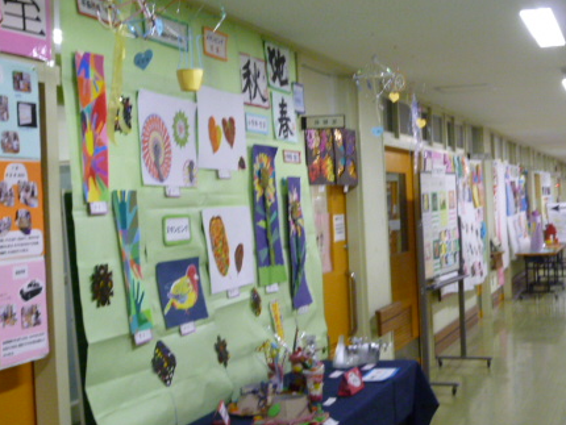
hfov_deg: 31.7
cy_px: 178
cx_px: 304
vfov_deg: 24.0
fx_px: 998
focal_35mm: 61
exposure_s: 1/40
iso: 400
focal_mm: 7.2
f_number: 3.6
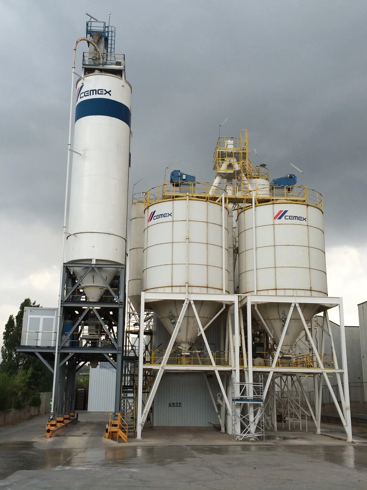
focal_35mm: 29
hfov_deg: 48.2
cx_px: 184
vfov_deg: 61.7
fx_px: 410
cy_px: 245
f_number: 2.2
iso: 32
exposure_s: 1/427
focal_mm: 4.15
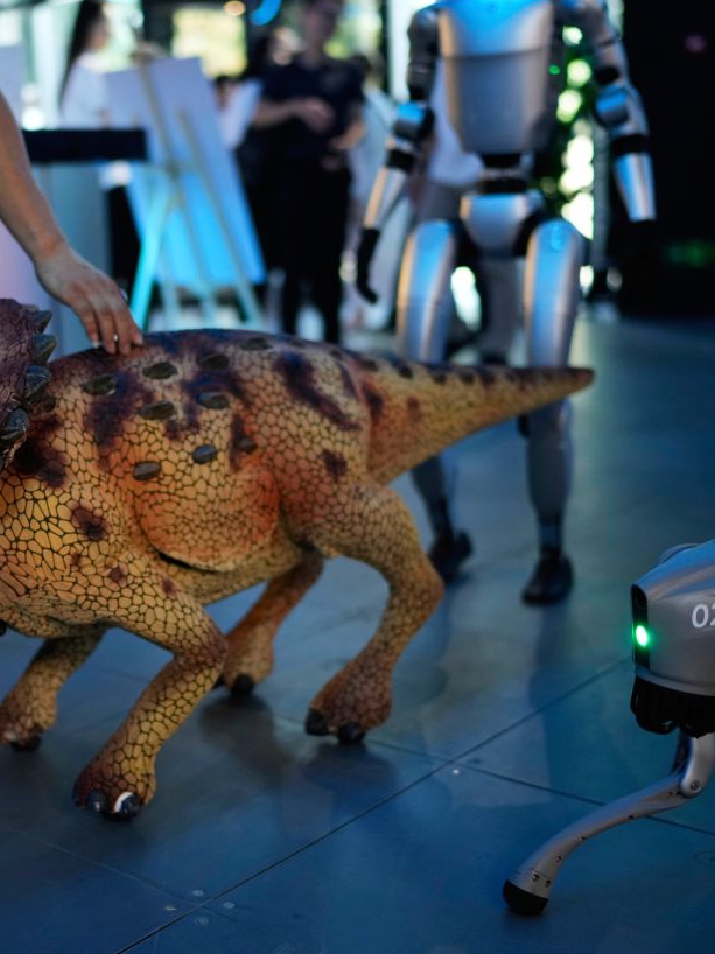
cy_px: 475
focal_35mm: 51
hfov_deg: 28.0
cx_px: 149
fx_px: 1405
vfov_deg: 37.5
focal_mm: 35
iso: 1250
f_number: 1.4
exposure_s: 1/250
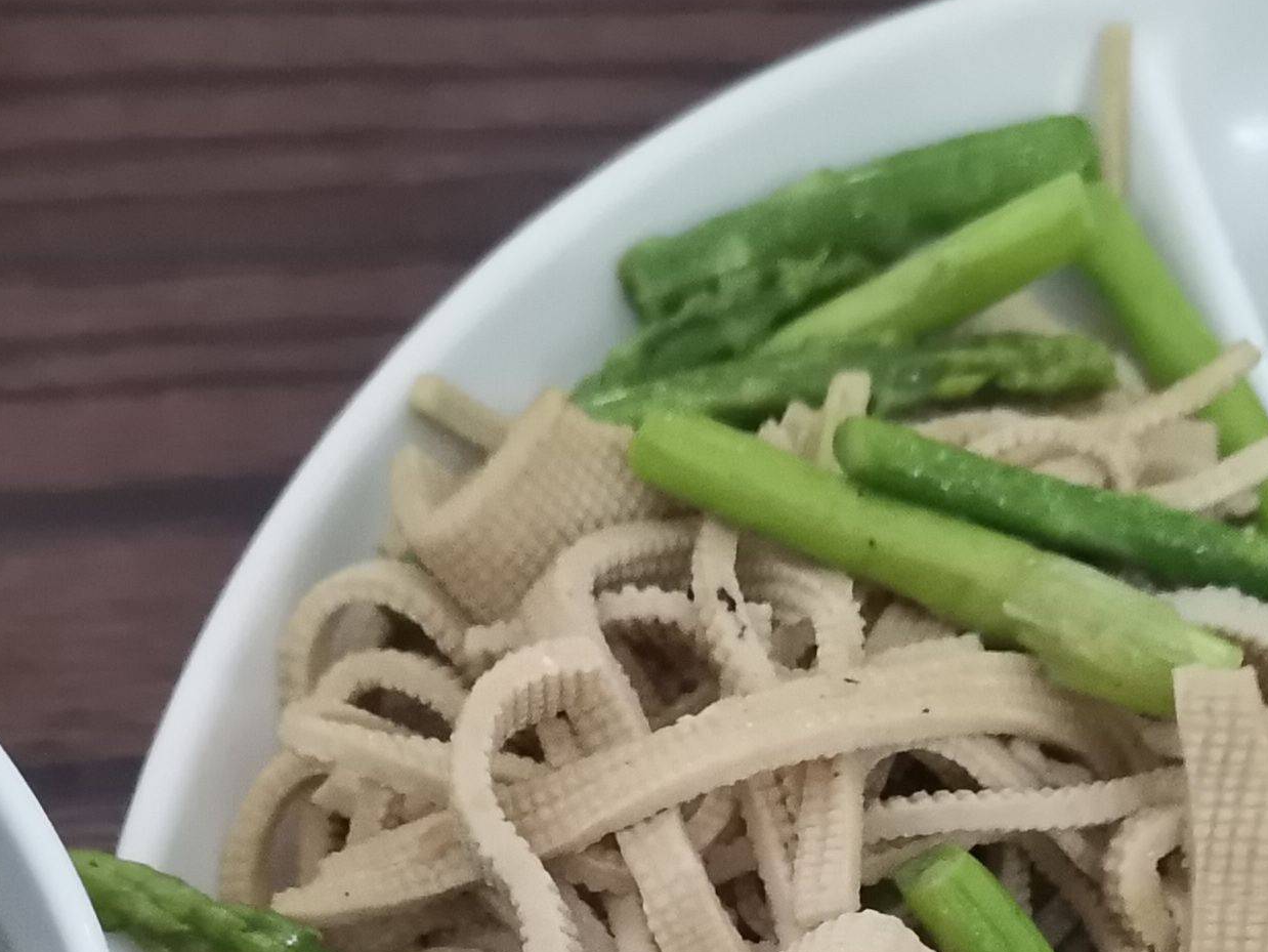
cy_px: 1430
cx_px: 682
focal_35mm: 84
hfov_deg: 23.3
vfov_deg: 16.1
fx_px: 3078
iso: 1600
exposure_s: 1/20
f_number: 1.8
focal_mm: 4.75
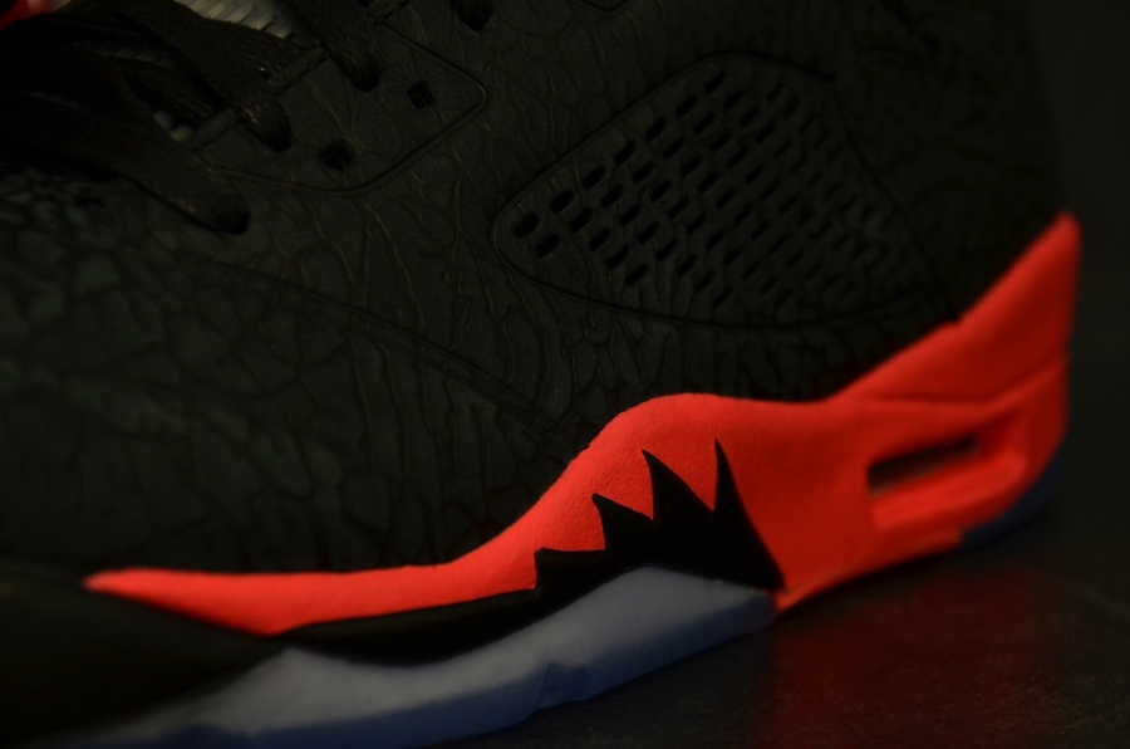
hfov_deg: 18.2
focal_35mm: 112
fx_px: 3524
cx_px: 565
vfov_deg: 12.1
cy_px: 374
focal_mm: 75
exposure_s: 1/50
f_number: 5.3
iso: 400
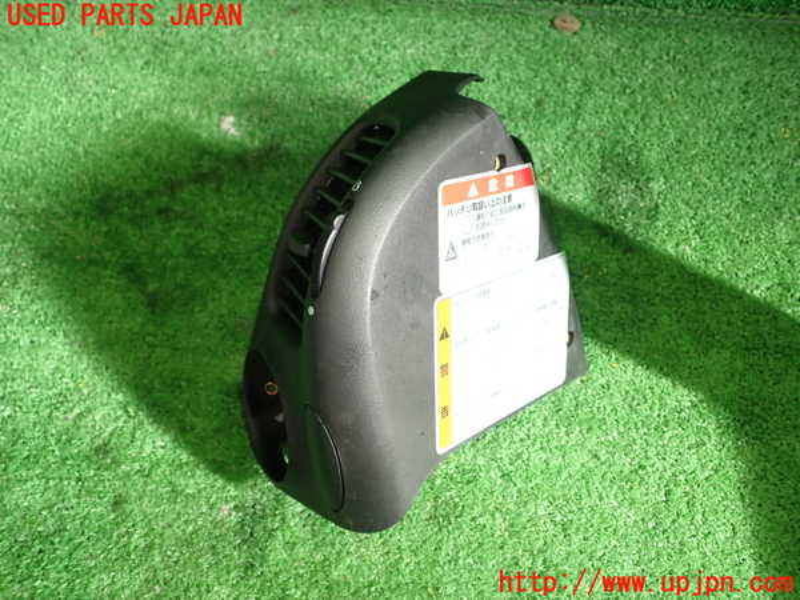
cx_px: 400
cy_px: 300
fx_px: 693
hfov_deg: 60.0
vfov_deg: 46.8
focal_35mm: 30
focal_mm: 5.4
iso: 200
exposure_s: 1/40
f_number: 2.3
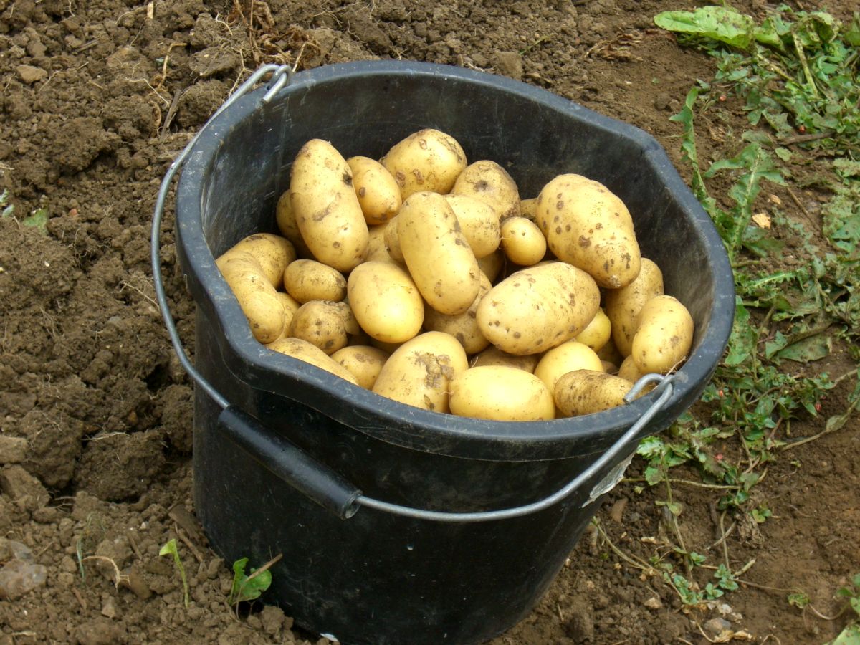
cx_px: 430
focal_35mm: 114
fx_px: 2832
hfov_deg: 17.3
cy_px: 322
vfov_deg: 13.0
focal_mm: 23.7
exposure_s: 1/400
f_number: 5.4
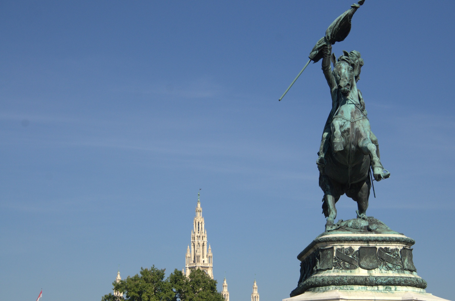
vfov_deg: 12.1
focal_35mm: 112
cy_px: 150
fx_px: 1419
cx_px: 228
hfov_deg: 18.2
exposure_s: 1/2500
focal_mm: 75
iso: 640
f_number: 6.3
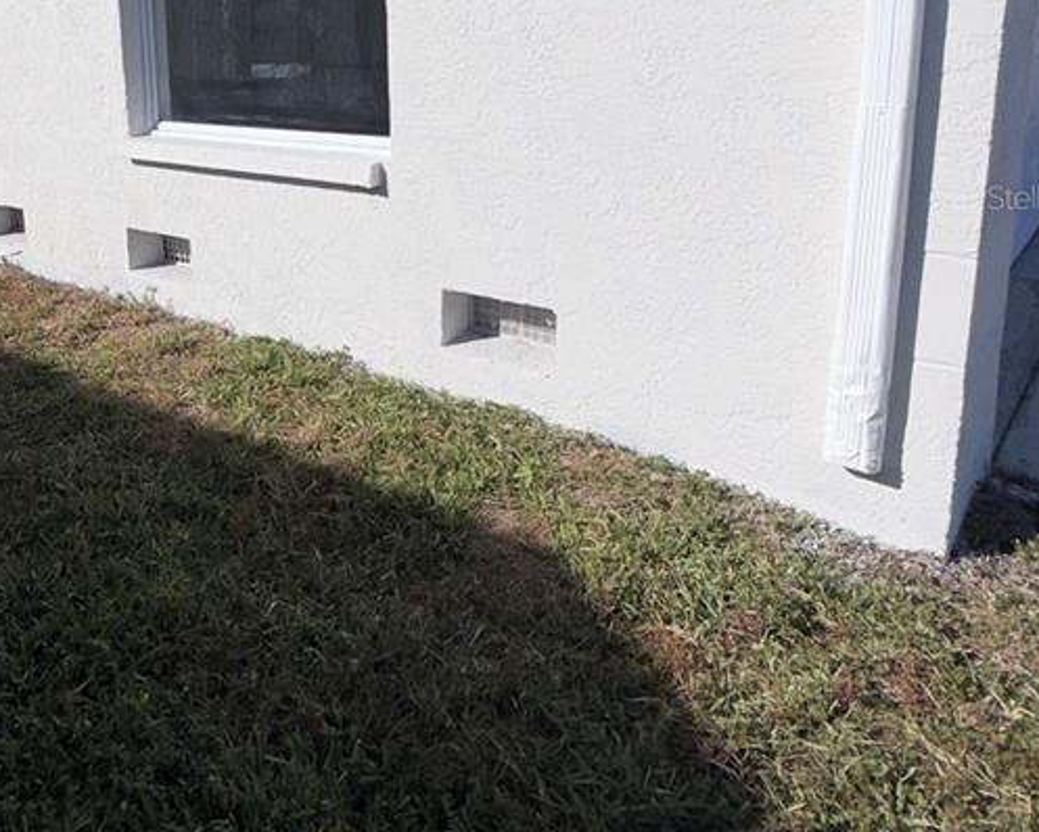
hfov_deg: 50.6
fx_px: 1015
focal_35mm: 33
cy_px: 197
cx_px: 194
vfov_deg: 43.0
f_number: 2.2
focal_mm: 2.22
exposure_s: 1/2976
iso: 16
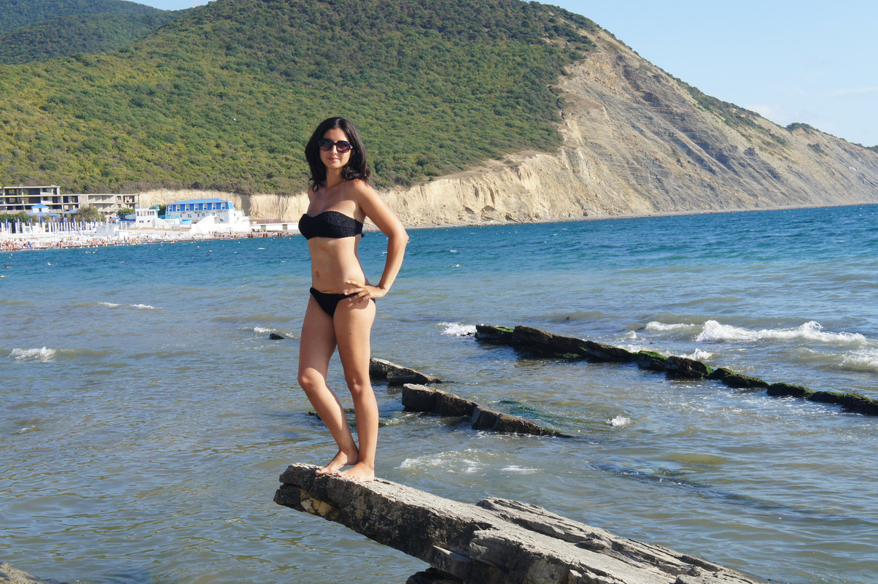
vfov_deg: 23.1
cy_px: 292
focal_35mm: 58
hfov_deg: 34.2
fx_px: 1425
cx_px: 439
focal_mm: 39
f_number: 13
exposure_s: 1/125
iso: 200
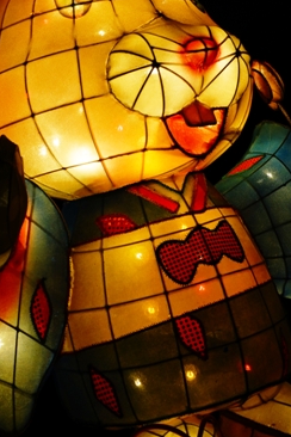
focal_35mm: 59
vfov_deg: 33.5
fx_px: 715
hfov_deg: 23.0
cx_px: 154
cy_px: 129
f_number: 2.8
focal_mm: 20
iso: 200
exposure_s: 1/60
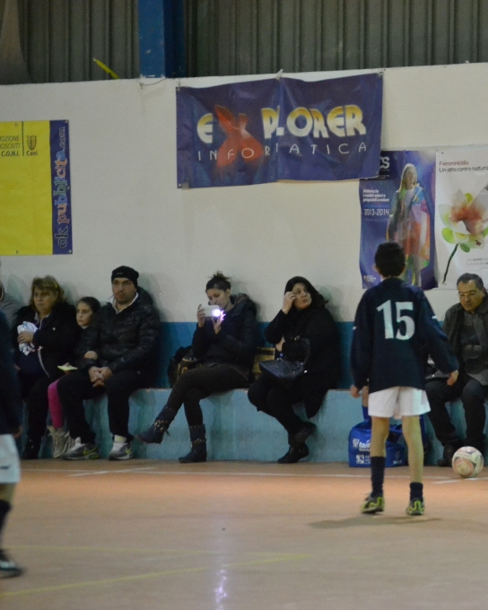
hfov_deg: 7.3
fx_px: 3827
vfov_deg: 9.1
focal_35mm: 212
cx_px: 450
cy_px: 305
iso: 3200
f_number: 4.5
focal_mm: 100
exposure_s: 1/40
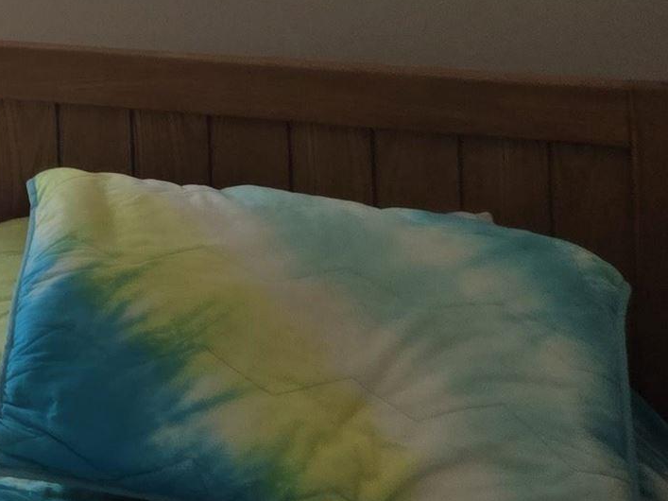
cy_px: -329
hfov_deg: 15.2
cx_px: -738
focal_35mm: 100
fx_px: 1929
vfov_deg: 13.6
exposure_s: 1/270
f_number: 1.8
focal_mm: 5.4
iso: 25
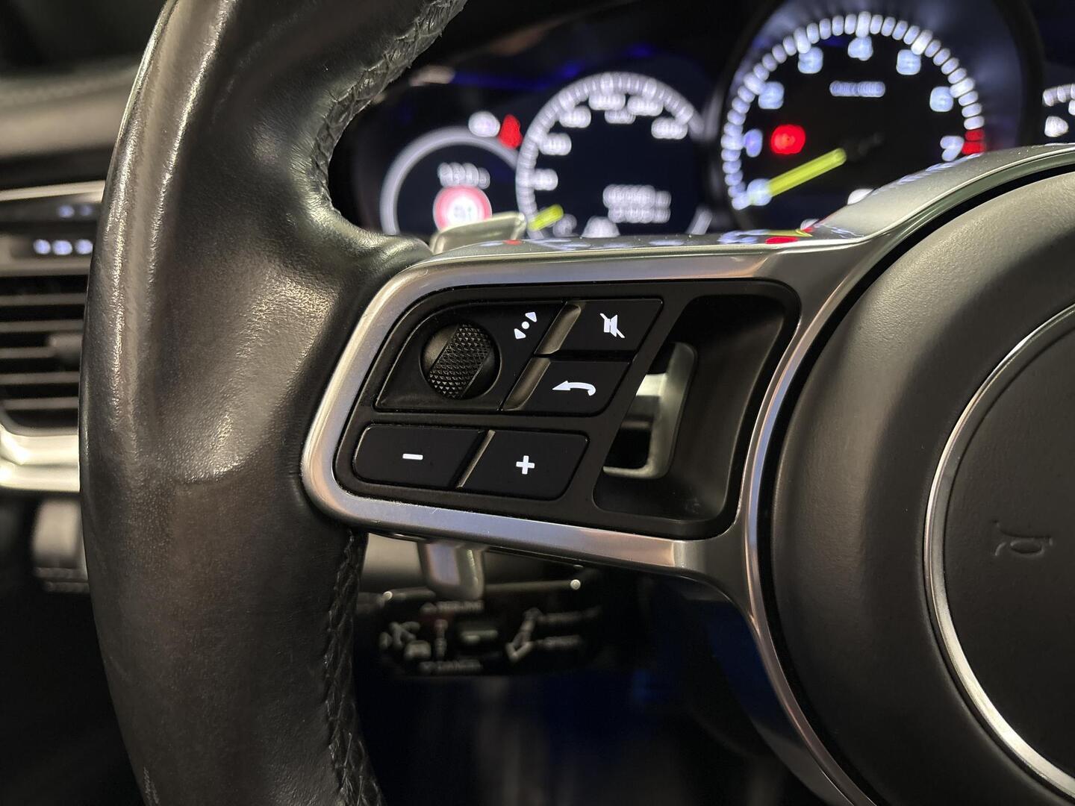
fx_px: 807
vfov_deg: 53.1
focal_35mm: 26
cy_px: 403
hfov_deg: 67.3
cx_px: 538
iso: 500
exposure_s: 1/25
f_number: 1.6
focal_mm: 5.96
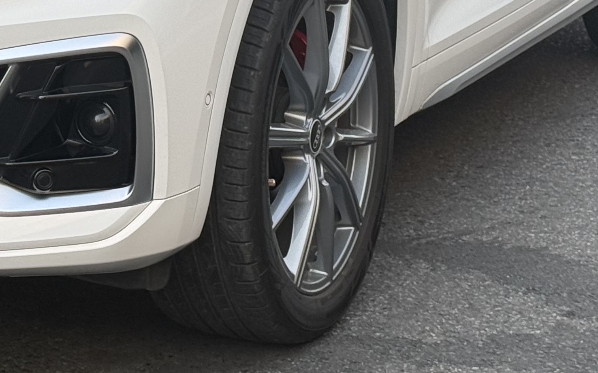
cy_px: -187
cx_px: 45
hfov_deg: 14.9
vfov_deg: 9.2
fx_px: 2265
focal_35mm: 139
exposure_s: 1/865
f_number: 1.78
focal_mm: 6.76
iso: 64
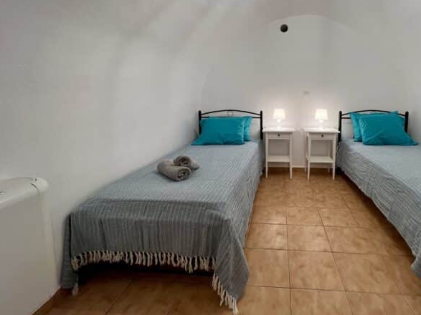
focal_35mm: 17
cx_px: 265
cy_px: 121
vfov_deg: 73.6
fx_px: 207
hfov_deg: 89.1
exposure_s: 1/100
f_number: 1.8
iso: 160
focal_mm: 1.57
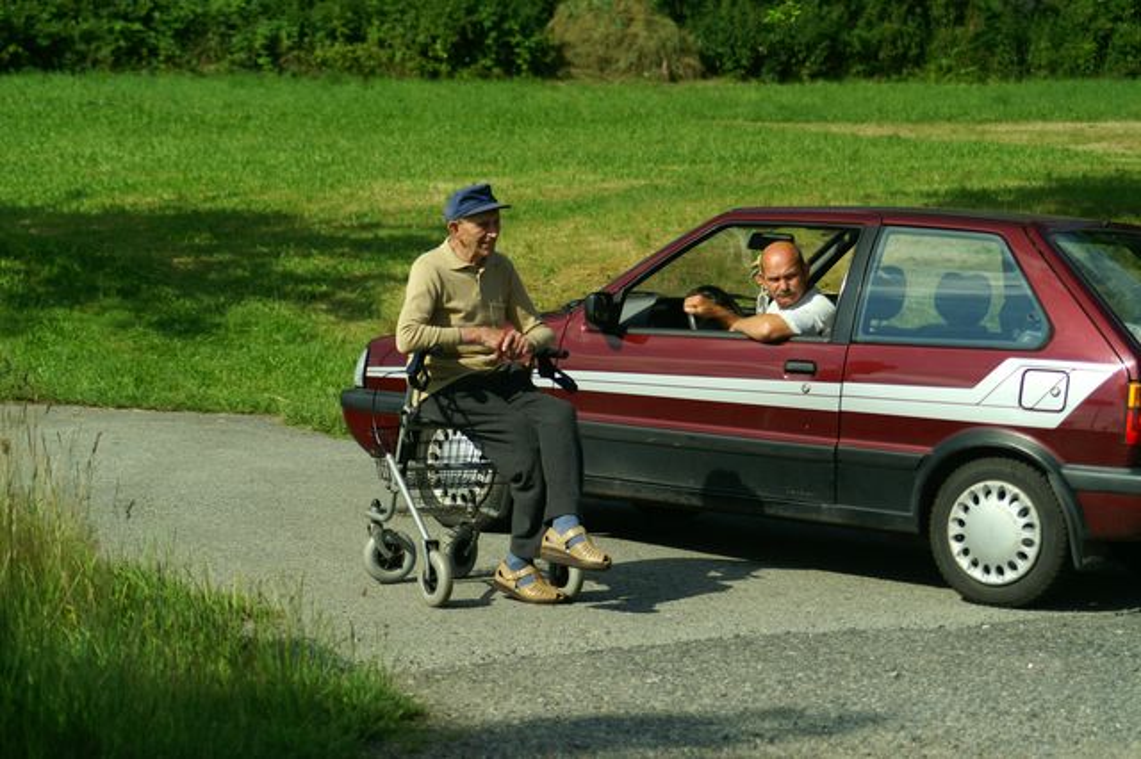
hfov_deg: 19.5
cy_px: 380
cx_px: 570
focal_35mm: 105
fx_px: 3326
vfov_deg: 13.0
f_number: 3.5
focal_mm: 70
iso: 200
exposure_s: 1/3003
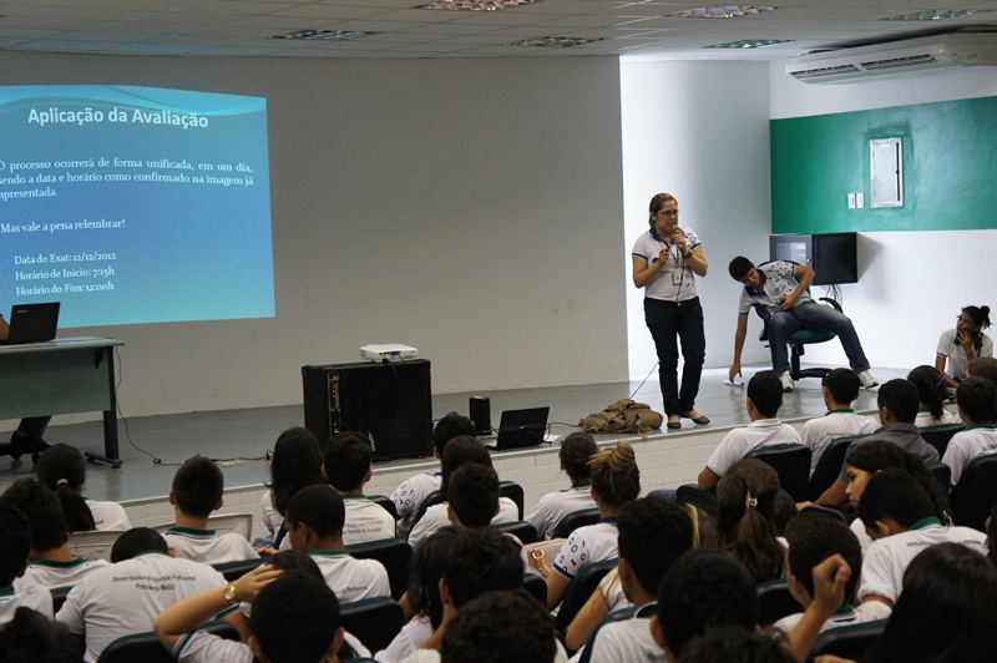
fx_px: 1868
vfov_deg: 20.1
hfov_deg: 29.9
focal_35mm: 68
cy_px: 332
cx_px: 498
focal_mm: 45
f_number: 5
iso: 1600
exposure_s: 1/160
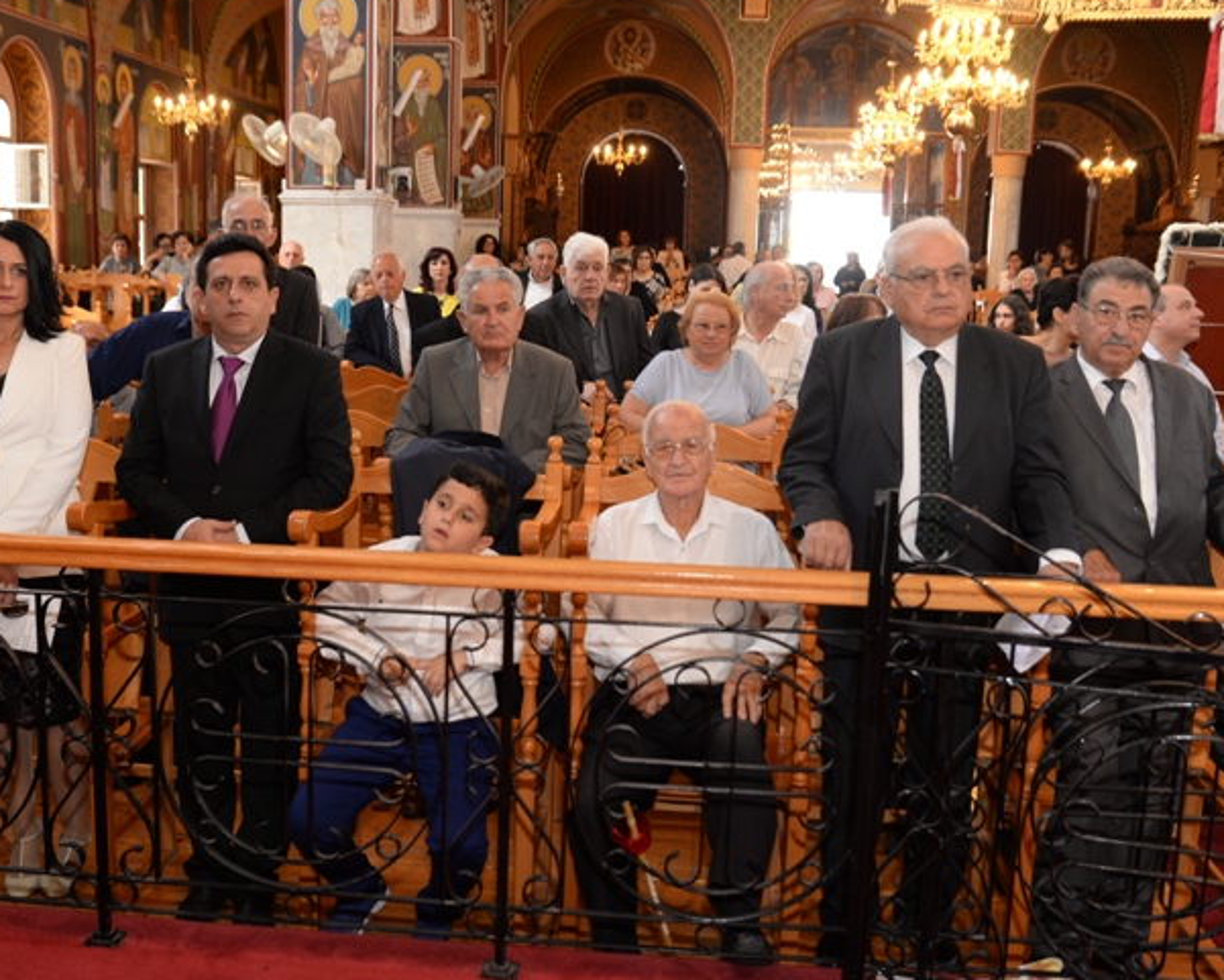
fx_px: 1413
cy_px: 525
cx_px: 548
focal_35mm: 39
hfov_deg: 46.8
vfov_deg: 38.2
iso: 500
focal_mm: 26
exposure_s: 1/80
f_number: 4
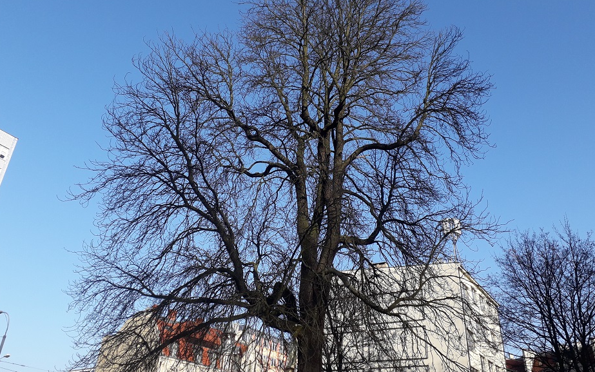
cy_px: 161
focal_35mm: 31
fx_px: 503
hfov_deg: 61.2
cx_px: 303
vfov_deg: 40.5
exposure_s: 1/988
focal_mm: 3.6
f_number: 1.9
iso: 40
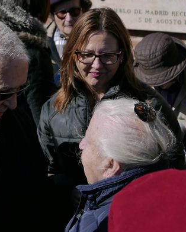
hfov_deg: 15.5
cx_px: 43
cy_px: 87
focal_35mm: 99
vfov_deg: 19.3
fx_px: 681
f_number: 2.6
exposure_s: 1/5000
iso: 100
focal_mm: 19.9
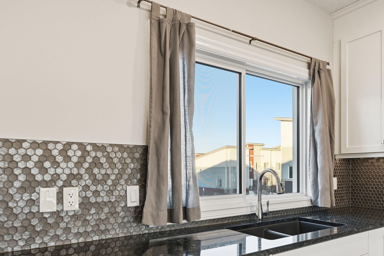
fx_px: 285
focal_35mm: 27
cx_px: 214
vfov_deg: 47.6
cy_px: 170
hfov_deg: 67.8
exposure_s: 1/160
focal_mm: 19.5
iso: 100
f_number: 8
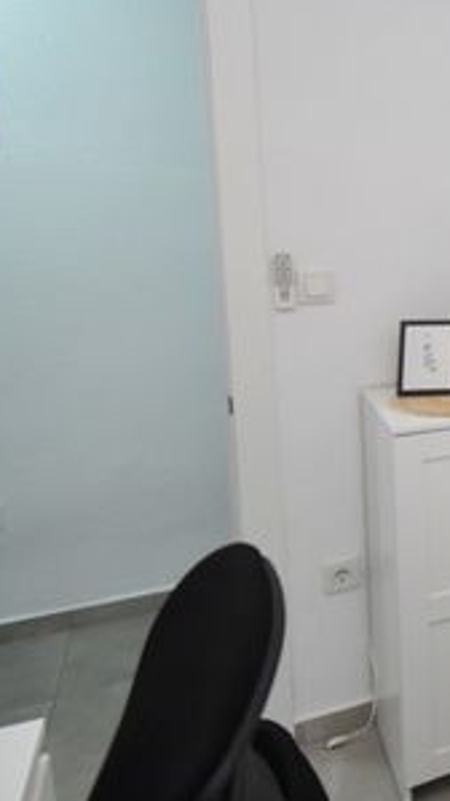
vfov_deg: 53.4
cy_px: 300
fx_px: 786
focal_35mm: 37
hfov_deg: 22.9
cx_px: 743
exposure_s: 1/125
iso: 900
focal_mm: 10
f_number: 4.5
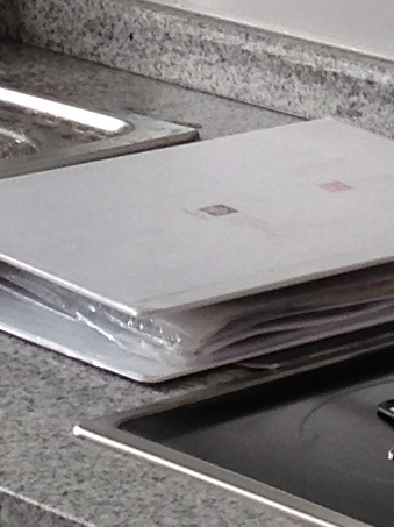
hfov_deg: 6.1
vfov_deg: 8.1
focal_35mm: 238
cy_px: -271
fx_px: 3617
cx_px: 722
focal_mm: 4.12
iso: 50
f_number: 2.4
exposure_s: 1/40
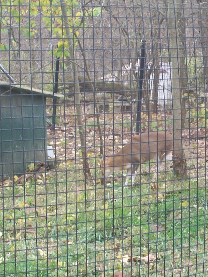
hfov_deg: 12.6
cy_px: 138
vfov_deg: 16.8
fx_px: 938
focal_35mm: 117
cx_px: 144
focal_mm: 14.3
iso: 80
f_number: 4.3
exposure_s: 1/60
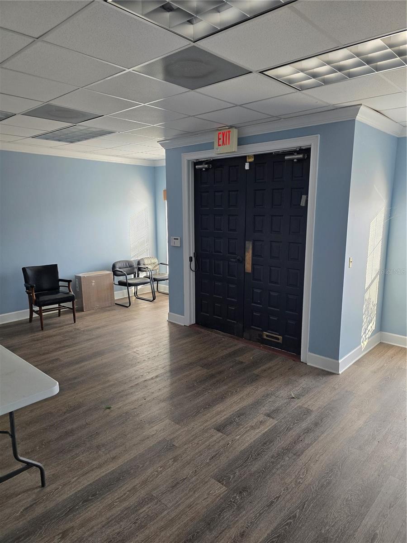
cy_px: 272
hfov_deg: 58.9
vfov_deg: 73.9
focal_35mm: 23
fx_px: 361
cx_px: 204
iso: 160
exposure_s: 1/180
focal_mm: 6.3
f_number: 1.7
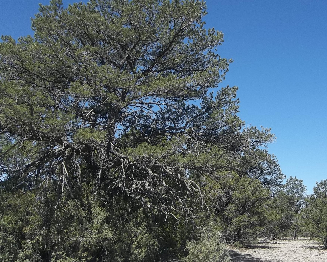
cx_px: 229
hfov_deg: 40.4
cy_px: 136
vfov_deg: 33.4
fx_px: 435
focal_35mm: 45
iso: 80
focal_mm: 4.9
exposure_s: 1/160
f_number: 8.9
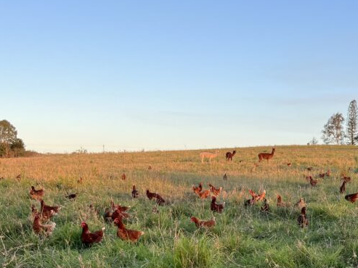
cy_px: 236
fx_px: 559
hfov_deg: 33.6
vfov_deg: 26.2
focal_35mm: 54
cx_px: 323
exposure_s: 1/649
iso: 50
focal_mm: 5.1
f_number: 1.6
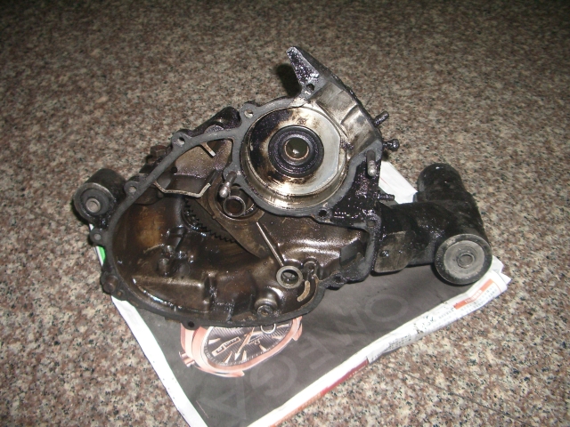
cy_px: 214
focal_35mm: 35
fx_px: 576
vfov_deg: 40.7
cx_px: 285
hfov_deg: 52.6
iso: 200
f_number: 2.6
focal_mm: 5.8
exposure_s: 1/60
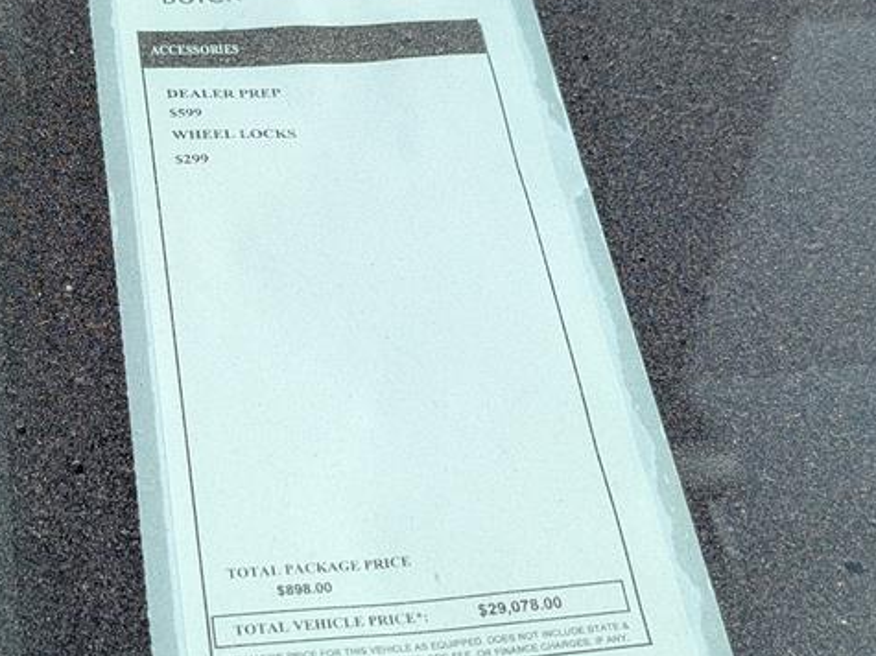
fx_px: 1670
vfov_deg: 22.2
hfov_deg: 29.3
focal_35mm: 66
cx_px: 332
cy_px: 265
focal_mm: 6.9
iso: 41
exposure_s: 1/2500
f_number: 1.68
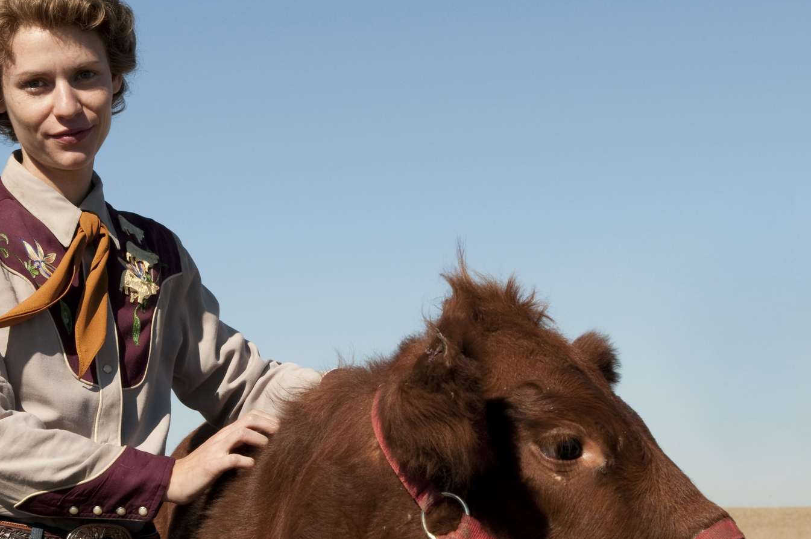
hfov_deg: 19.9
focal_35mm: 103
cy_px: 340
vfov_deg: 13.3
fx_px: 2312
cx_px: 314
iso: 200
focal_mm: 45
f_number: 11
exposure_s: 1/250
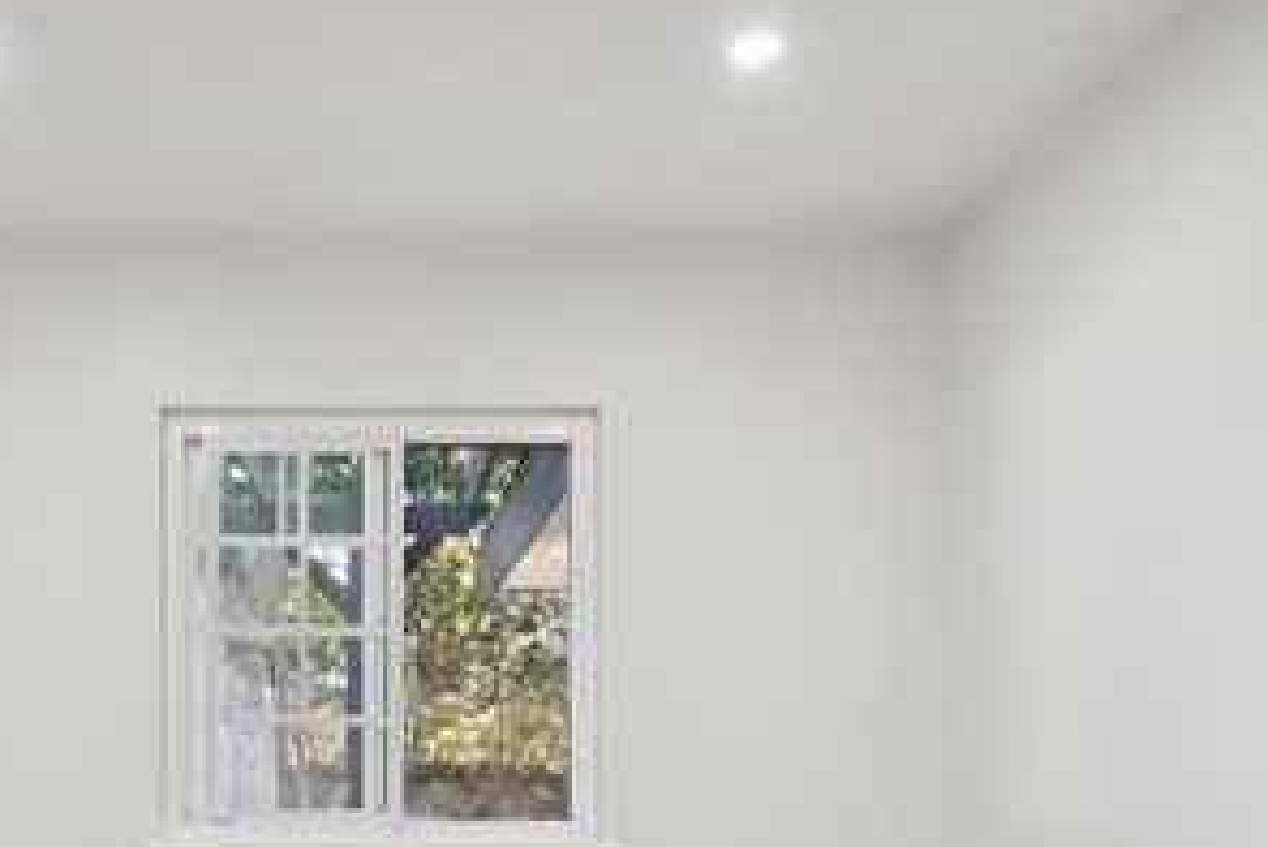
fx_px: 1374
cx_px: 391
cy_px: 722
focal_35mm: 39
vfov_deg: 32.9
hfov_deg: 48.4
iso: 400
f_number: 8
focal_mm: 18
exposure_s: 1/25
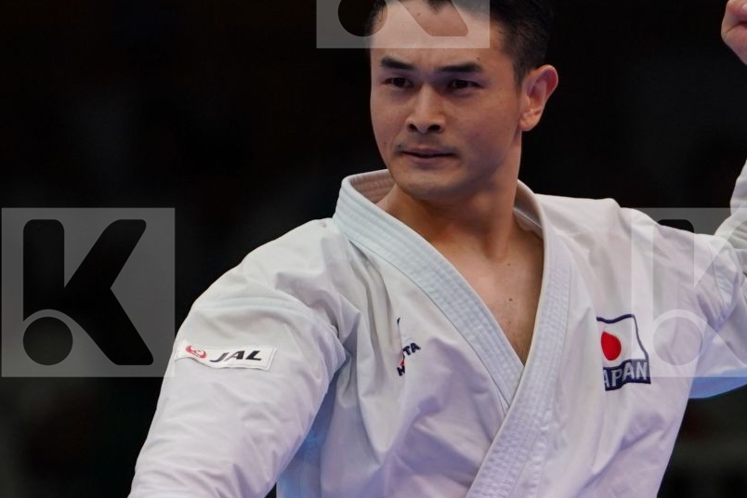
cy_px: 293
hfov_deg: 3.1
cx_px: 403
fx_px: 13798
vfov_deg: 2.1
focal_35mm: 665
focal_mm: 198
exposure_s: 1/1000
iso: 640
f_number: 2.8
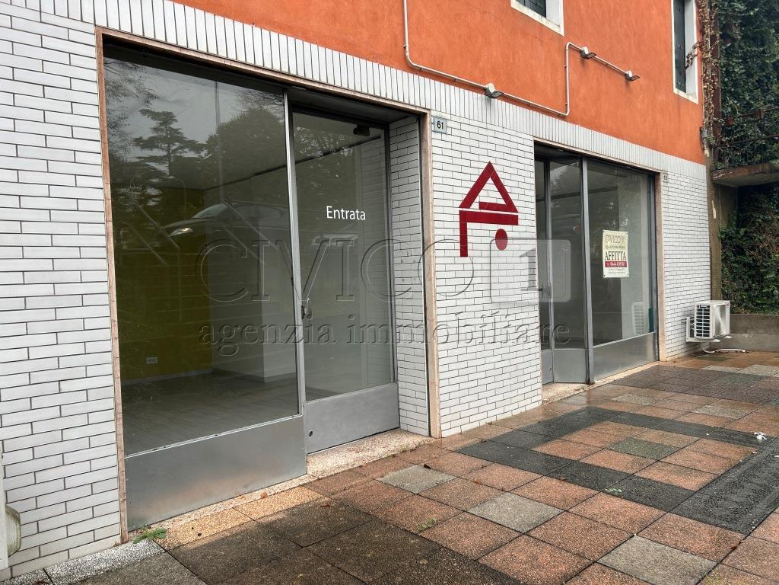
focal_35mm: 26
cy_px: 292
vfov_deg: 53.1
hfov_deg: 67.3
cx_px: 390
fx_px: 585
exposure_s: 1/121
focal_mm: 5.7
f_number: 1.5
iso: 40
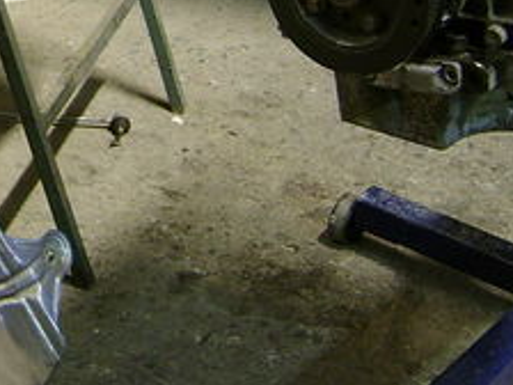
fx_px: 1482
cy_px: -55
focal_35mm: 100
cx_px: -85
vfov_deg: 14.4
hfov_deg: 18.7
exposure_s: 1
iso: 100
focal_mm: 5.95
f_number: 2.8
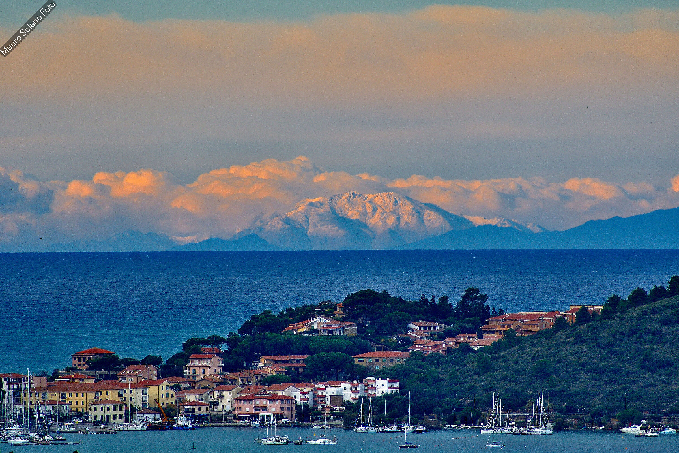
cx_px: 340
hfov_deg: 4.6
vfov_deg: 3.1
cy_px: 226
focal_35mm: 450
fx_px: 8487
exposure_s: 1/640
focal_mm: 300
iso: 200
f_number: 8
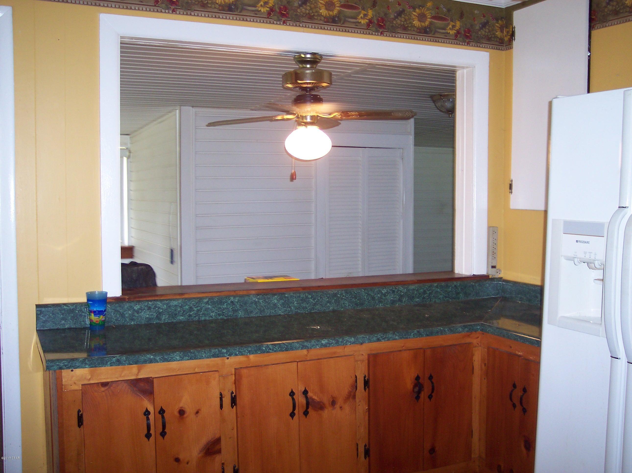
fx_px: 693
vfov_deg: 37.7
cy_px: 236
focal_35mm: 38
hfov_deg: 49.0
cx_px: 316
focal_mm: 8
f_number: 2.8
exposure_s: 1/30
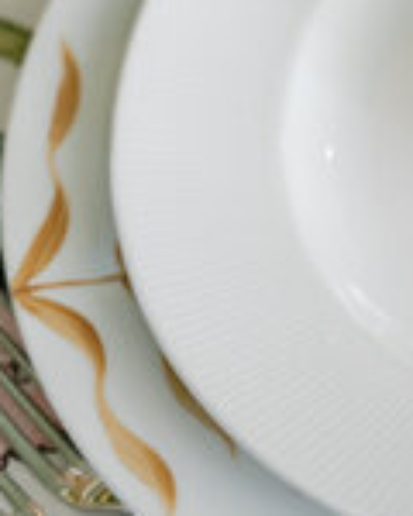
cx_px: 451
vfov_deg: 9.9
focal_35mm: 194
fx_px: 2962
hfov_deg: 7.9
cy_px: -55
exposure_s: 1/80
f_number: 2.8
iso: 640
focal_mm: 51.5
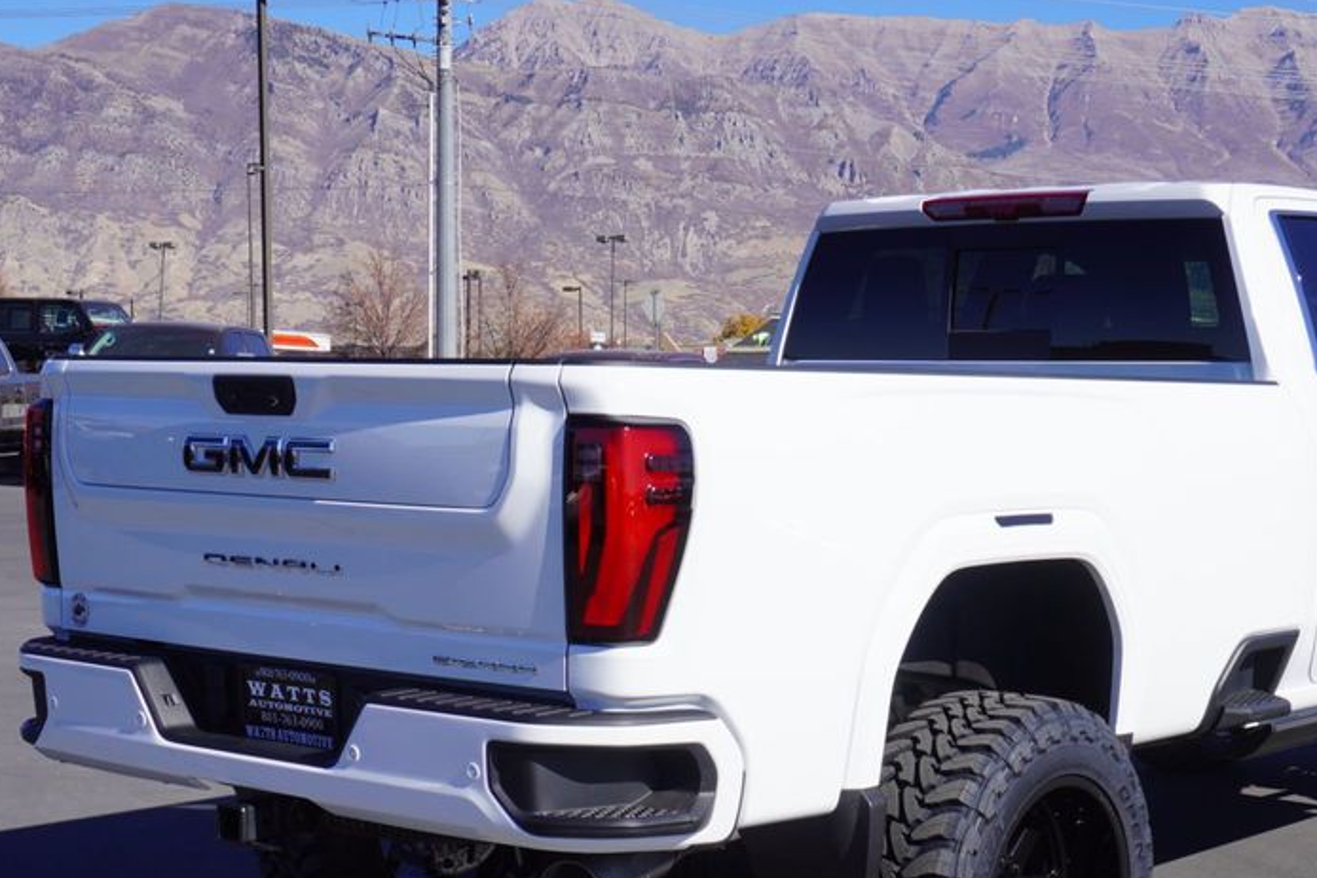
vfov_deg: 21.8
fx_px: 2268
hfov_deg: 32.1
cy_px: 637
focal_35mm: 62
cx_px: 867
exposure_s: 1/160
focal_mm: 28
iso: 100
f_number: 11
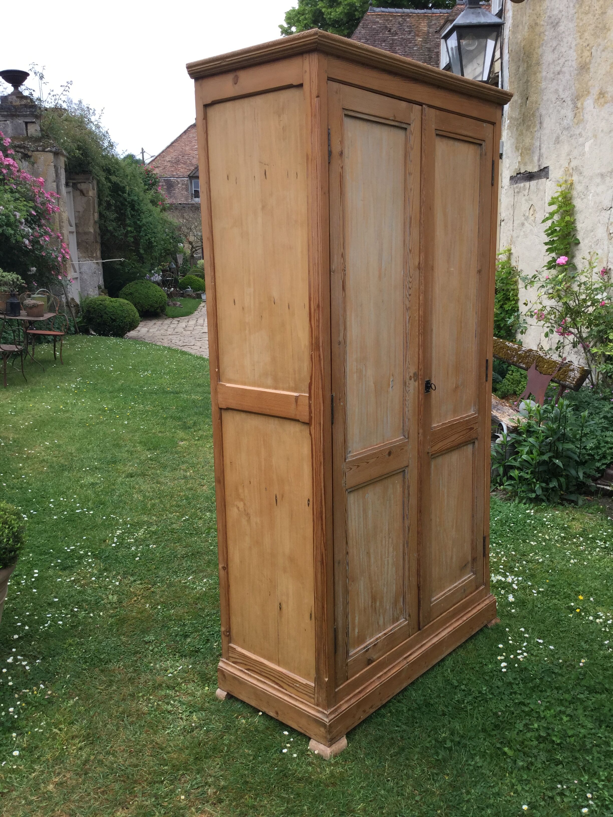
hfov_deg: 45.4
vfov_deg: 58.4
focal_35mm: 31
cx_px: 306
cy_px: 408
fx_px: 732
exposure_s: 1/350
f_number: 2.4
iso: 25
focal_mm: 3.3
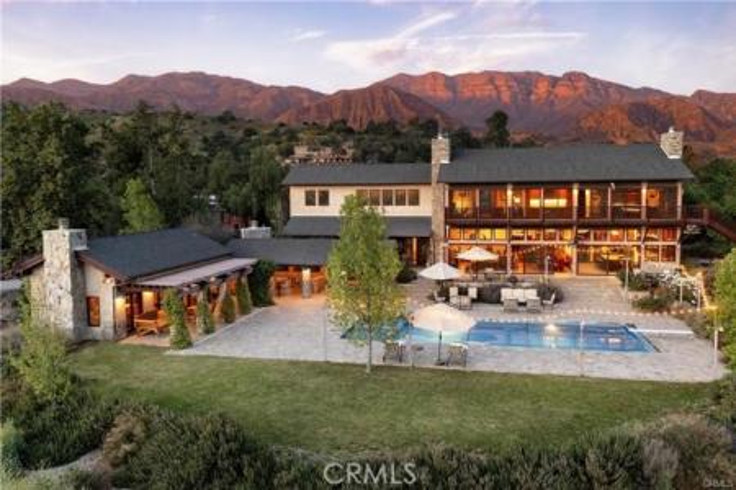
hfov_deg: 65.5
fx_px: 572
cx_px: 368
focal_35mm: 28
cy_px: 245
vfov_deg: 46.4
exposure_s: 1/8
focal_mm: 10.26
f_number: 3.5
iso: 400
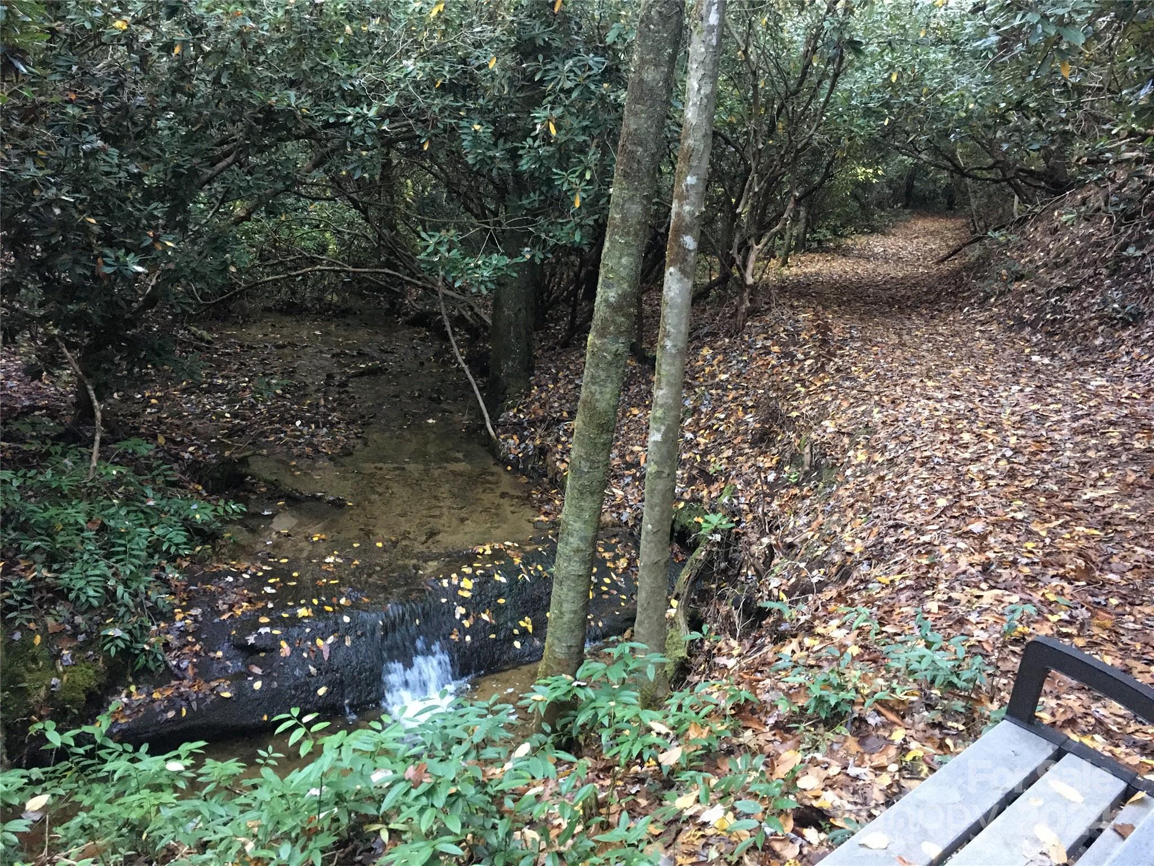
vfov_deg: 48.2
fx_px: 967
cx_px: 577
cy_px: 433
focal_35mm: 29
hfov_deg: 61.7
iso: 320
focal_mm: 4.15
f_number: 2.2
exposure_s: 1/15
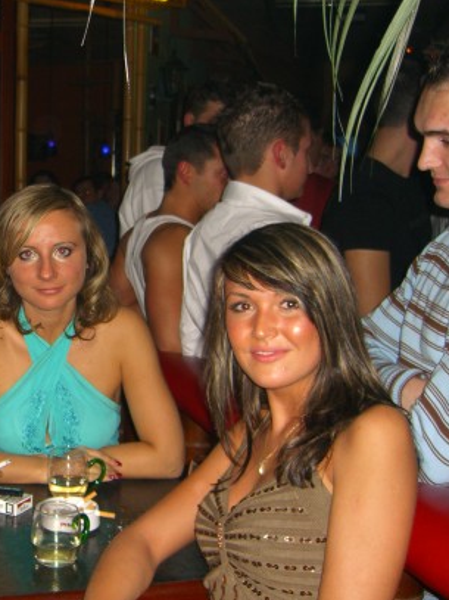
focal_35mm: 56
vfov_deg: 34.3
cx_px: 34
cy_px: 282
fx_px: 969
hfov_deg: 25.2
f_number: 2.8
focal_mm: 7.9
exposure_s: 1/60
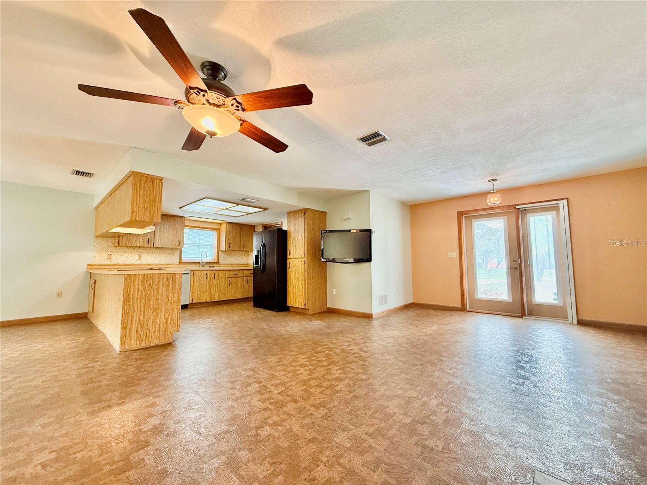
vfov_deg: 85.7
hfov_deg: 102.1
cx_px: 324
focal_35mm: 14
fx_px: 262
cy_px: 242
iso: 400
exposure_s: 1/60
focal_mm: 2.22
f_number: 2.2
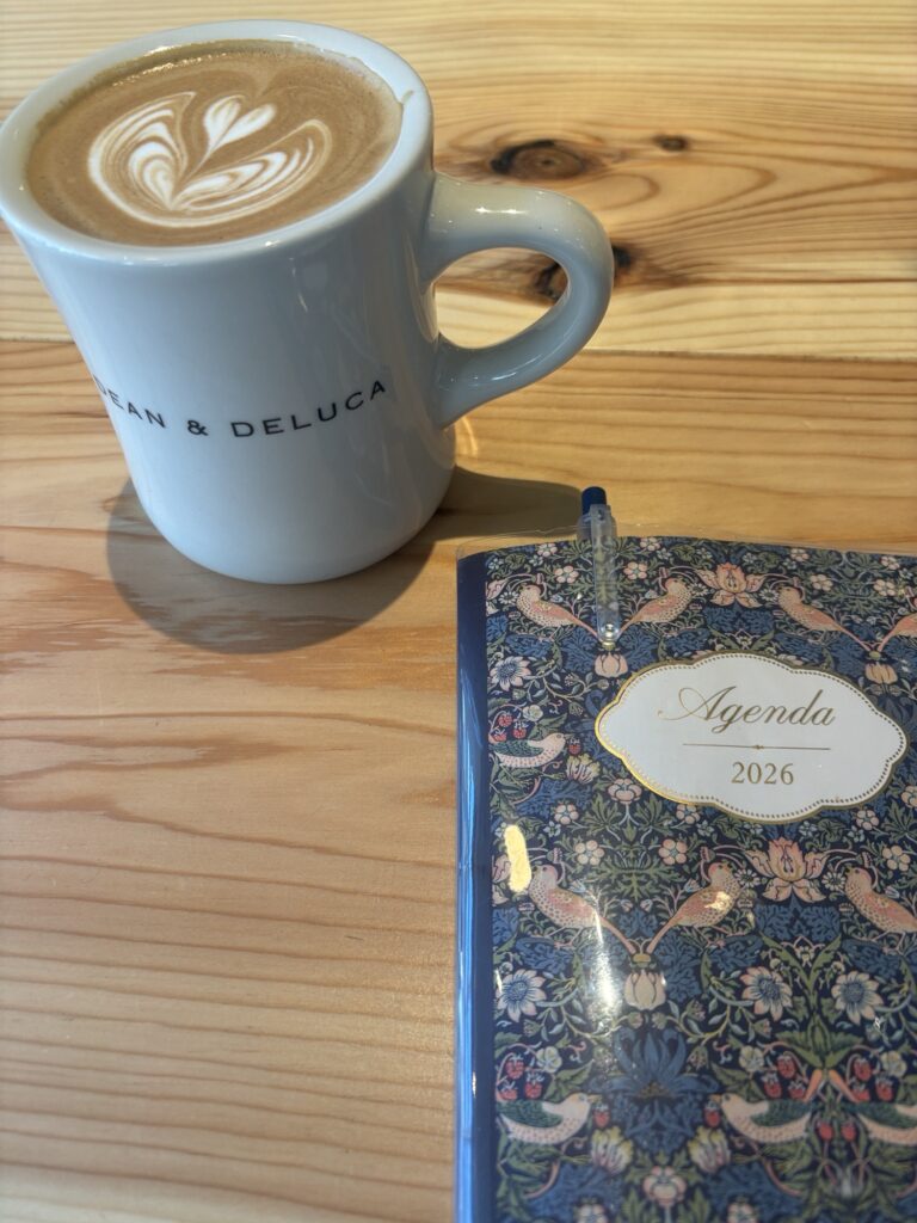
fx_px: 918
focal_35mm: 26
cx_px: 458
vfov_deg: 67.3
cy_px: 612
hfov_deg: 53.1
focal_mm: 5.96
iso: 50
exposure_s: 1/100
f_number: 1.6
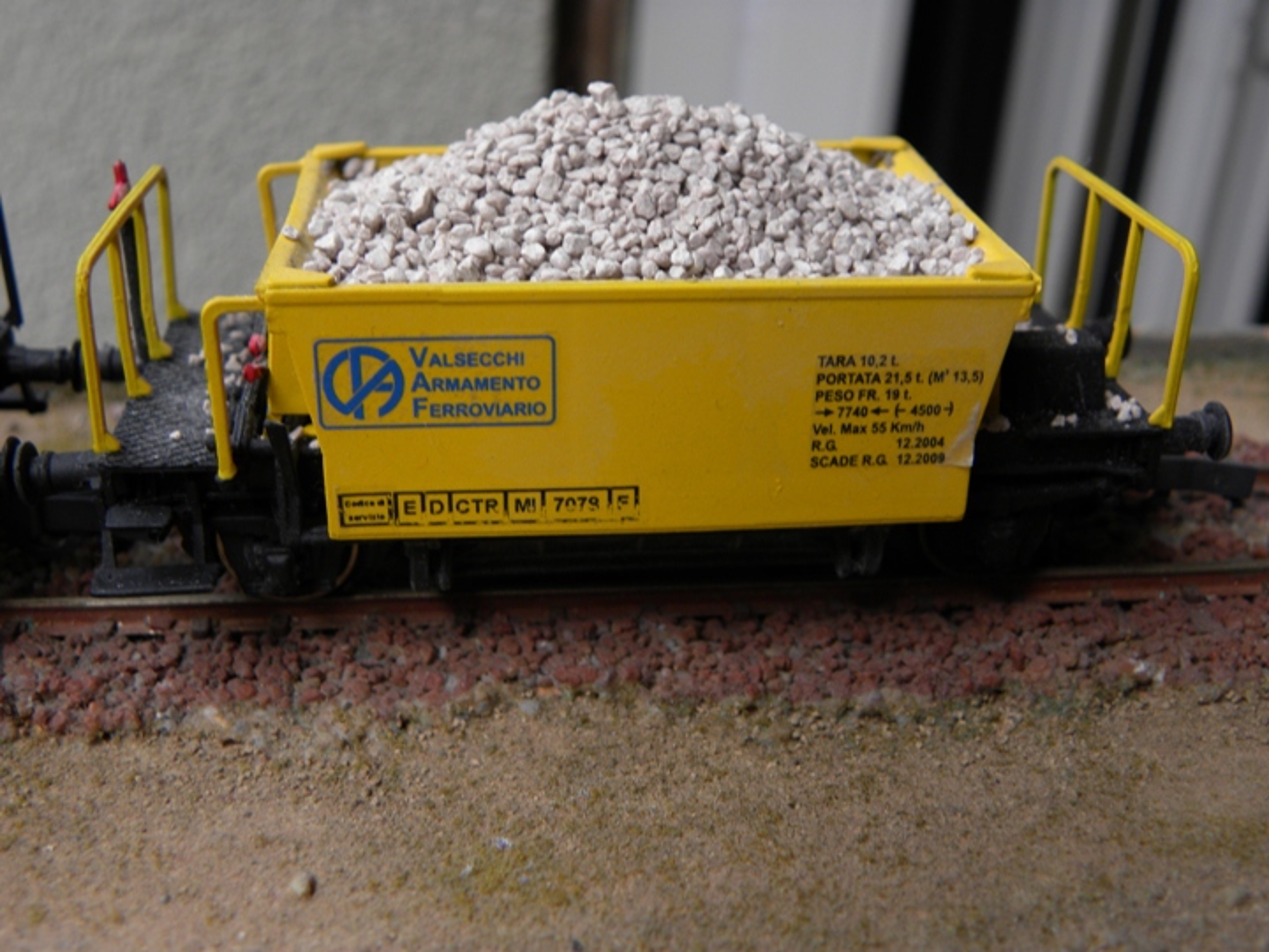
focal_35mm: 41
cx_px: 634
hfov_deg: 45.8
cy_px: 476
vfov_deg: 35.1
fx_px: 1503
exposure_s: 1/64
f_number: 3.2
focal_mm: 7.3
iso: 64
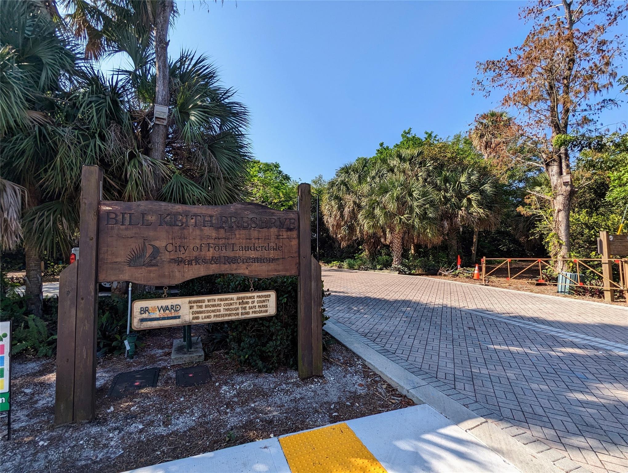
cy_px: 236
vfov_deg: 78.2
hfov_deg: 94.4
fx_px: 291
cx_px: 314
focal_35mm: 16
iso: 51
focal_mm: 2.35
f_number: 2.2
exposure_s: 1/1106
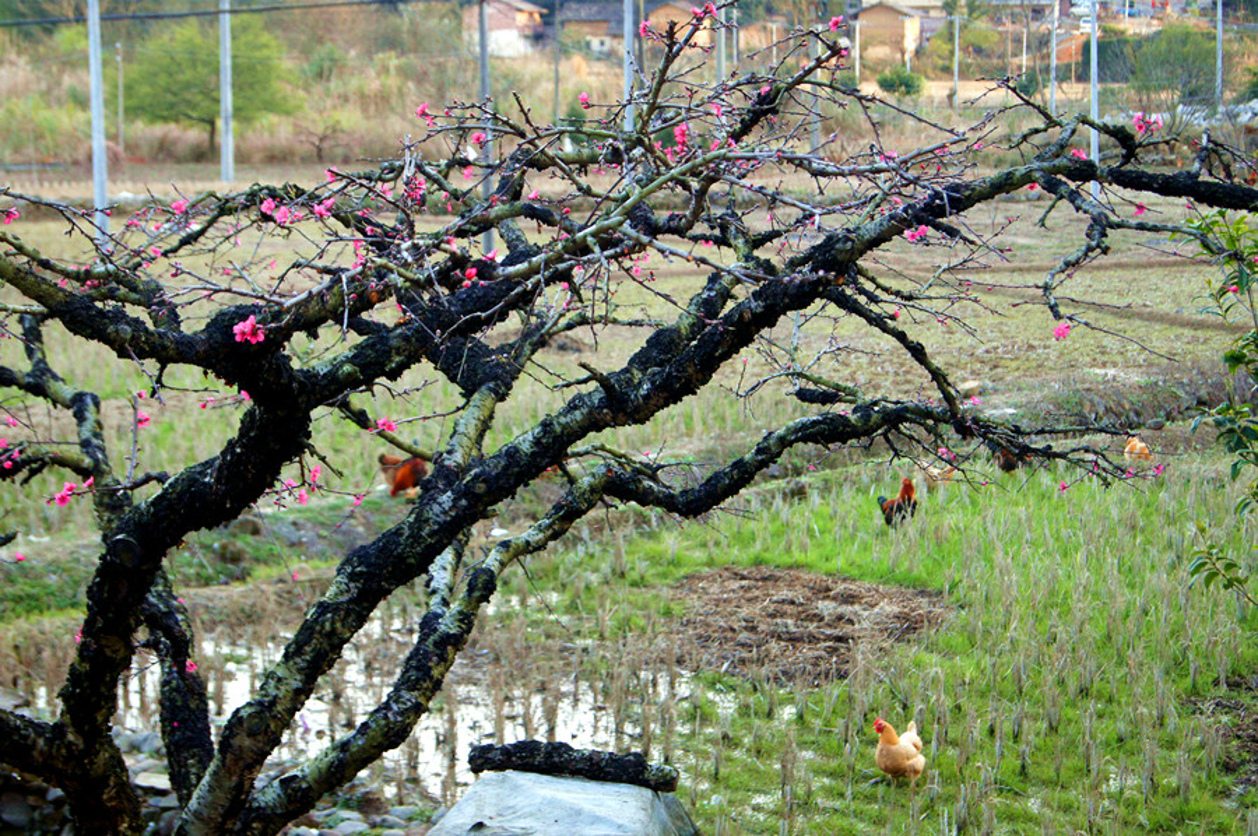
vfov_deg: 18.1
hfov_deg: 27.0
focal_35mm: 75
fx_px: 2618
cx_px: 629
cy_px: 418
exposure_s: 1/160
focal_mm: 50
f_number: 5.6
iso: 800
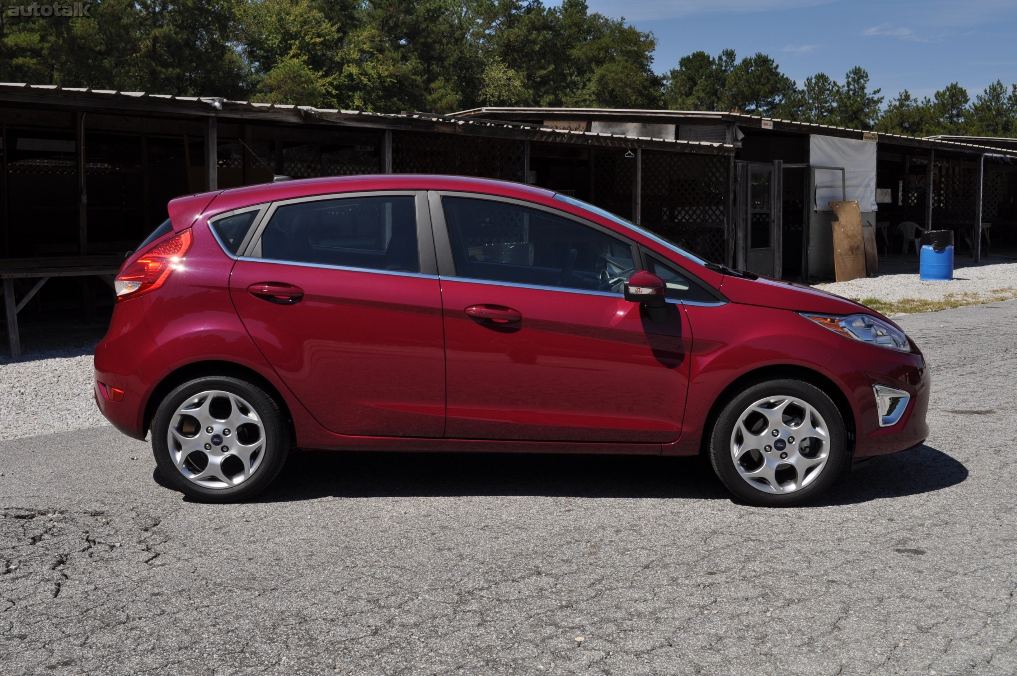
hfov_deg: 45.0
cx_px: 508
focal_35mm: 44
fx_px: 1227
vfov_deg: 30.8
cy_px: 338
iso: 200
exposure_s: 1/400
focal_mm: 29
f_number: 10
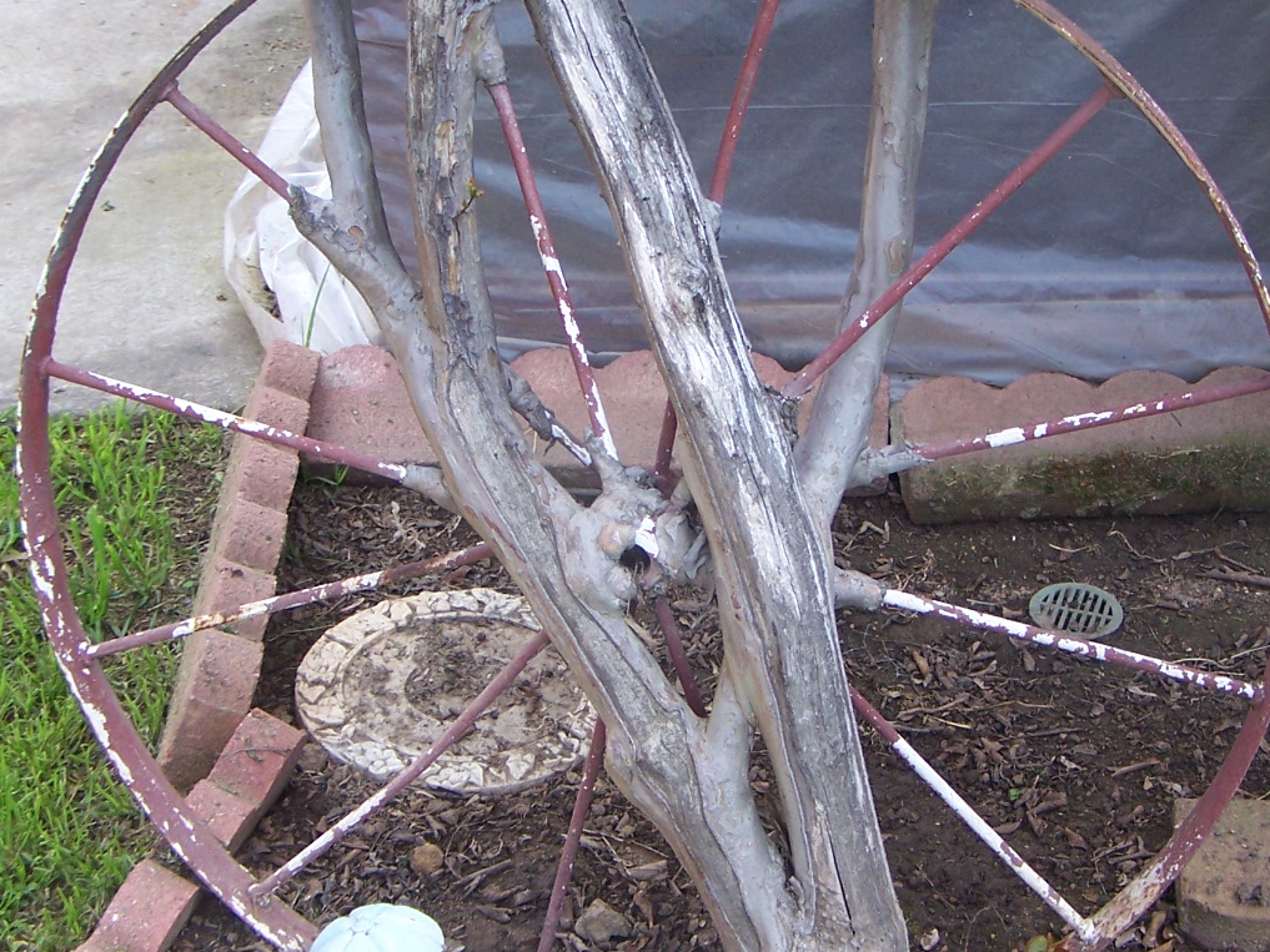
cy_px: 463
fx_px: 2128
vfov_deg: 25.2
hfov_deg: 33.2
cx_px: 627
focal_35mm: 58
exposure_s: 1/90
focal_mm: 6.3
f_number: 2.8
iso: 80
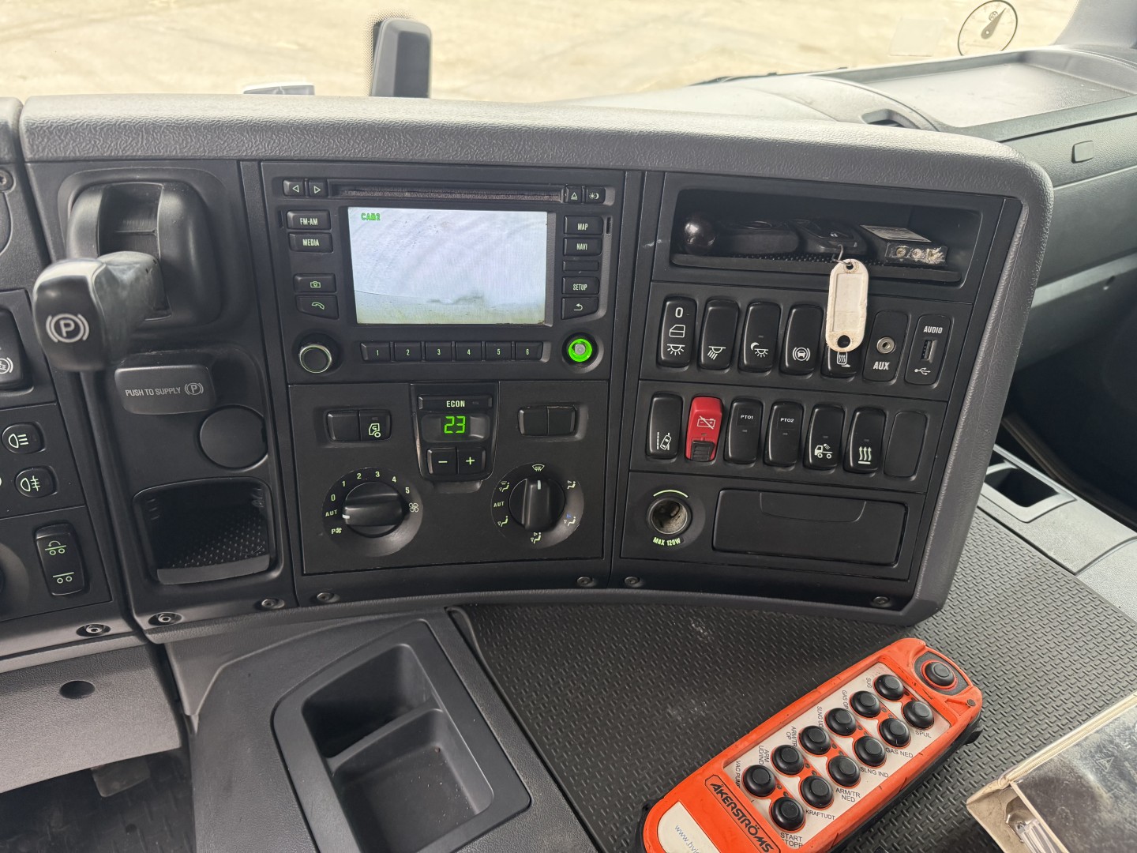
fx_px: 788
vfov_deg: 56.8
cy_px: 426
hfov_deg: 71.6
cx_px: 568
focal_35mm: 24
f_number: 1.78
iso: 320
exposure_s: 1/60
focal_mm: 6.76
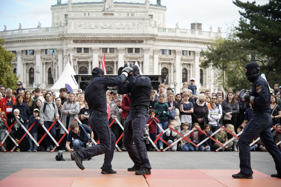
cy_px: 94
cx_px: 140
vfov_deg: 16.3
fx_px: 656
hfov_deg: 24.2
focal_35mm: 84
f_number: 4.5
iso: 400
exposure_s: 1/640
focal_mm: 84
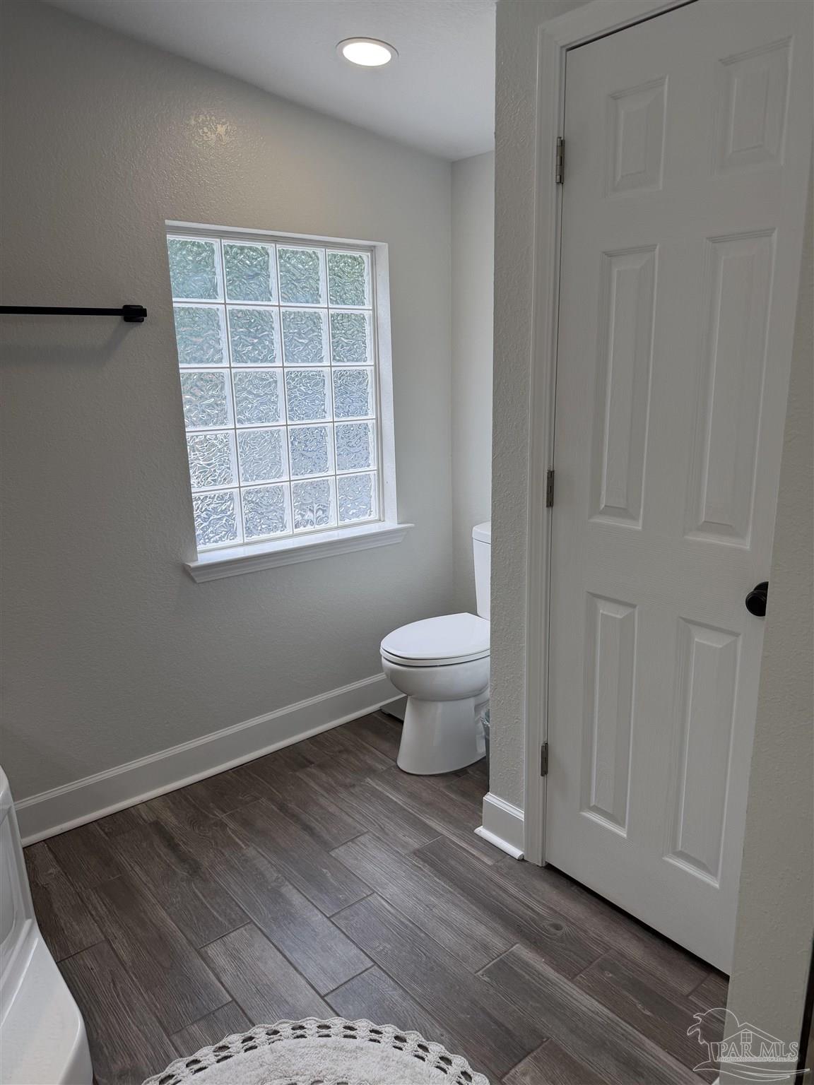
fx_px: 752
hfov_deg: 56.8
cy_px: 542
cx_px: 407
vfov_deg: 71.6
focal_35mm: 24
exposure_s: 1/363
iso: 80
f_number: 1.78
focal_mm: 6.76
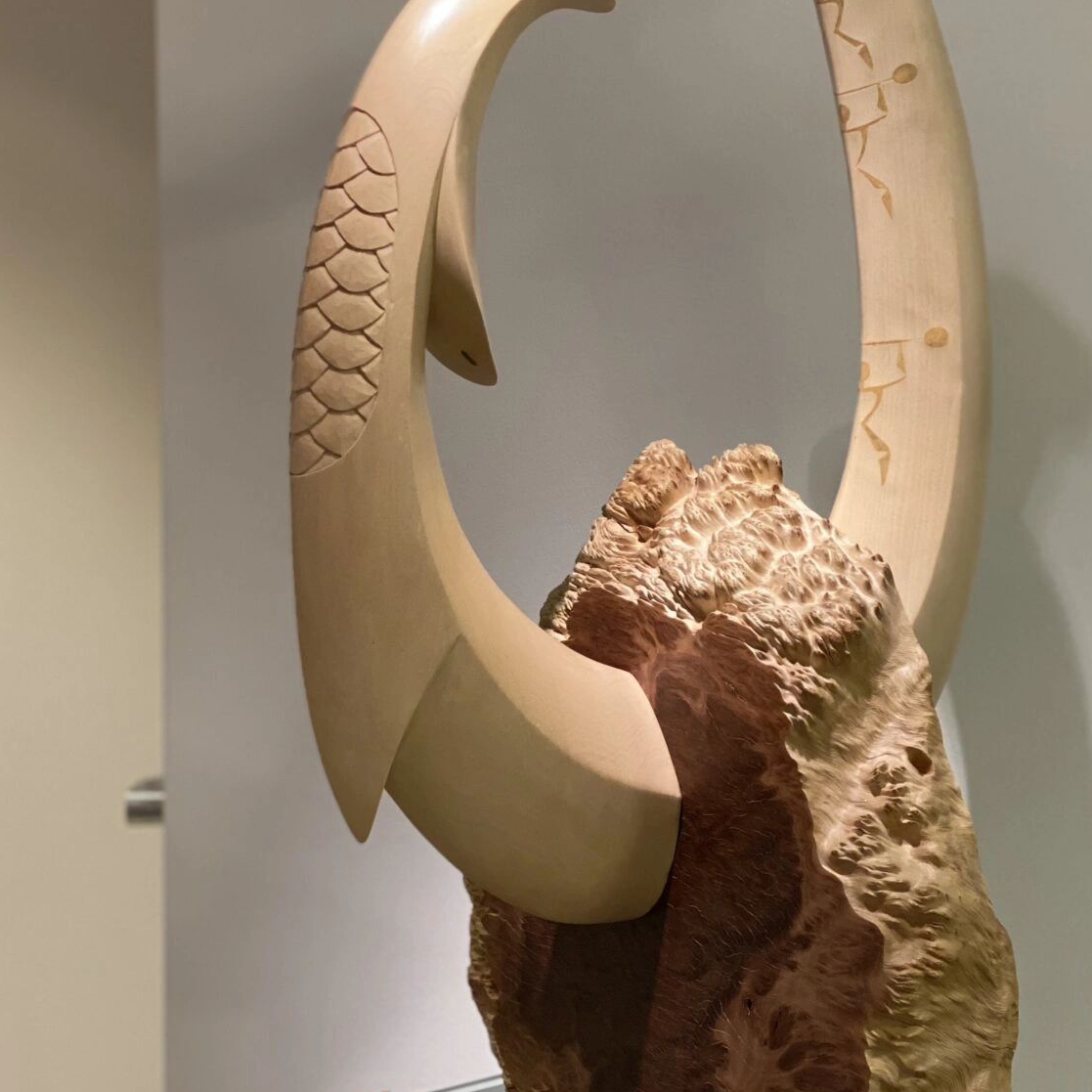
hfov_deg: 21.9
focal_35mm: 79
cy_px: 507
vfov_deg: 21.9
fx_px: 2820
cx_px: 661
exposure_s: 1/40
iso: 200
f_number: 2
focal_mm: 6
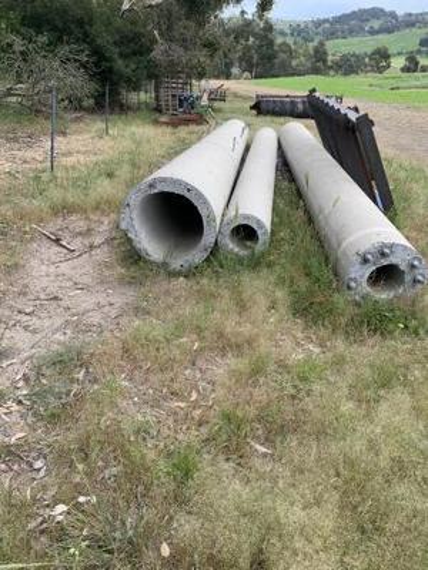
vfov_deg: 67.3
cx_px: 214
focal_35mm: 26
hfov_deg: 53.1
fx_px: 429
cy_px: 285
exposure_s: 1/465
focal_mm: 4.2
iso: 25
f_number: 1.8
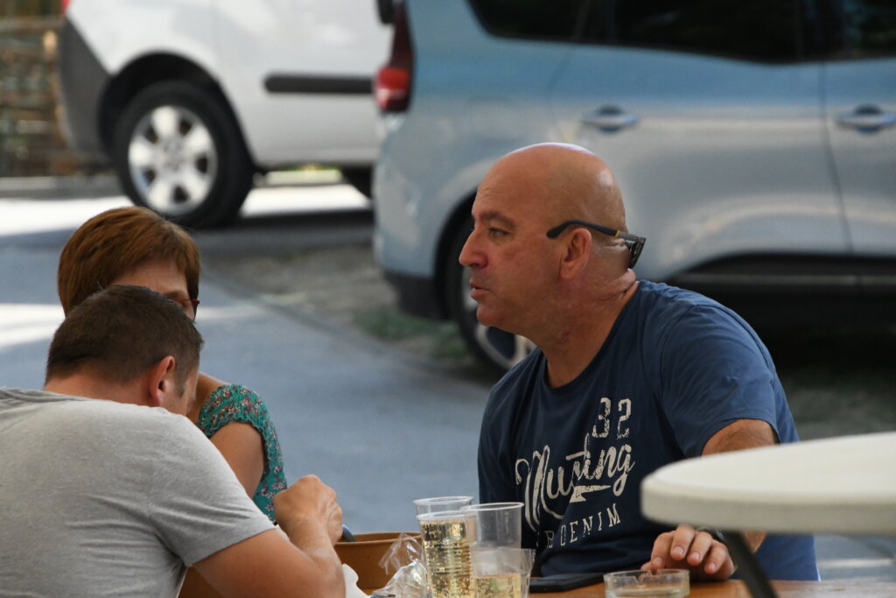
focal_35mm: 330
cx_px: 448
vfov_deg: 4.2
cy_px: 299
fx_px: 8214
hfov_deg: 6.2
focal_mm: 220
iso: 6400
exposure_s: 1/4000
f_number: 8
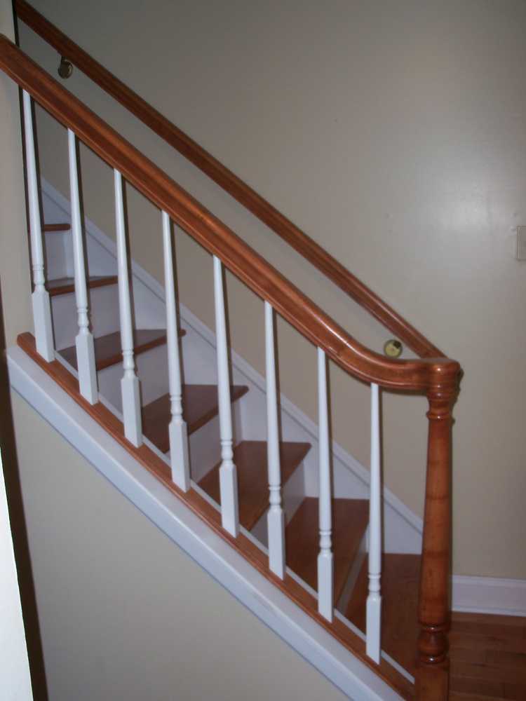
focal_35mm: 35
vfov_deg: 52.6
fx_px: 709
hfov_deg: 40.7
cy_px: 350
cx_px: 263
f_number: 3
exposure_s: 1/30
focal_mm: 6.3
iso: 64
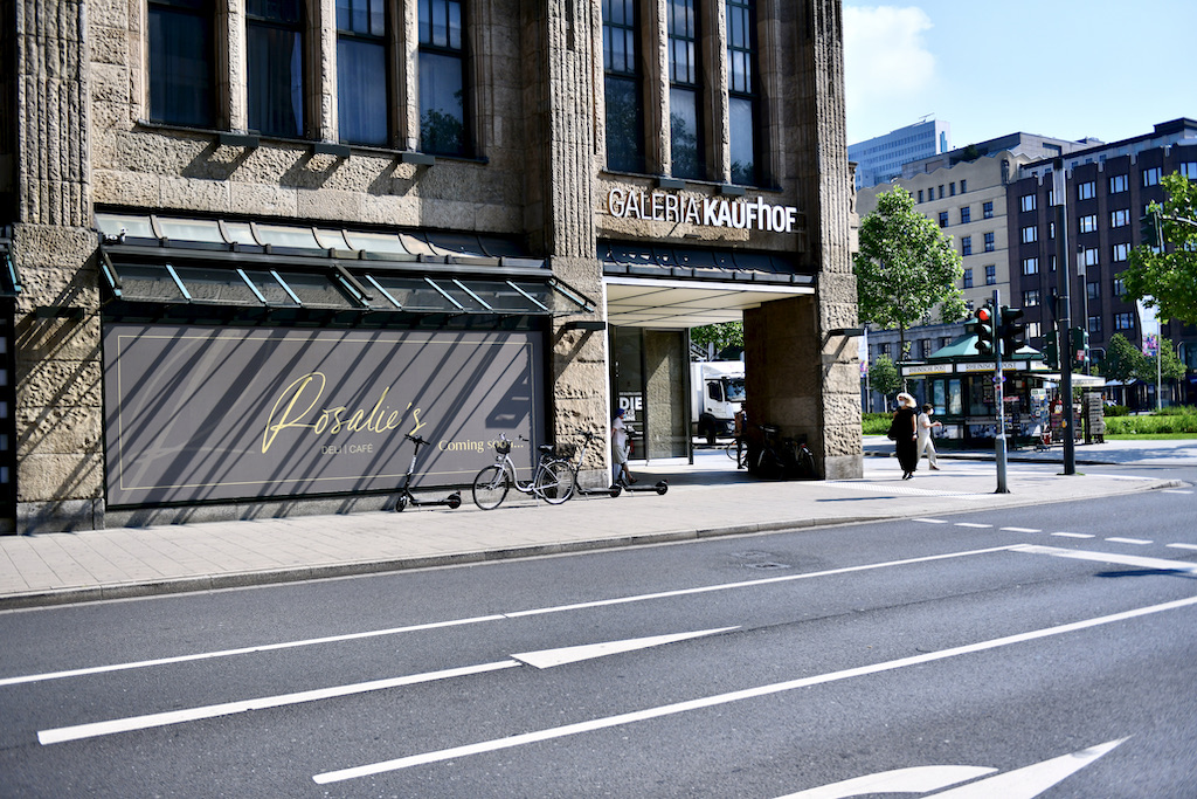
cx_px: 598
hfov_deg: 58.7
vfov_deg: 41.1
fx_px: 1064
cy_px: 400
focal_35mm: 32
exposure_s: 1/8000
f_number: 2.8
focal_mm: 32
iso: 320
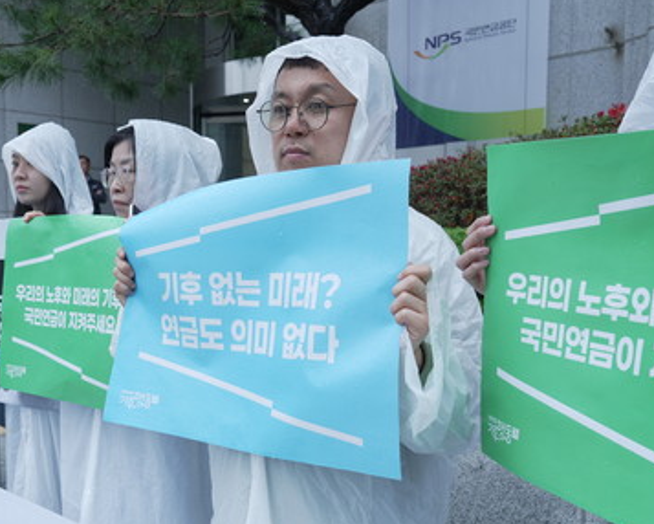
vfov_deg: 36.1
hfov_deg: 44.3
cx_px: 231
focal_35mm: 41
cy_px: 358
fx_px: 794
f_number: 5.6
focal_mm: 26
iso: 320
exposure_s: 1/125
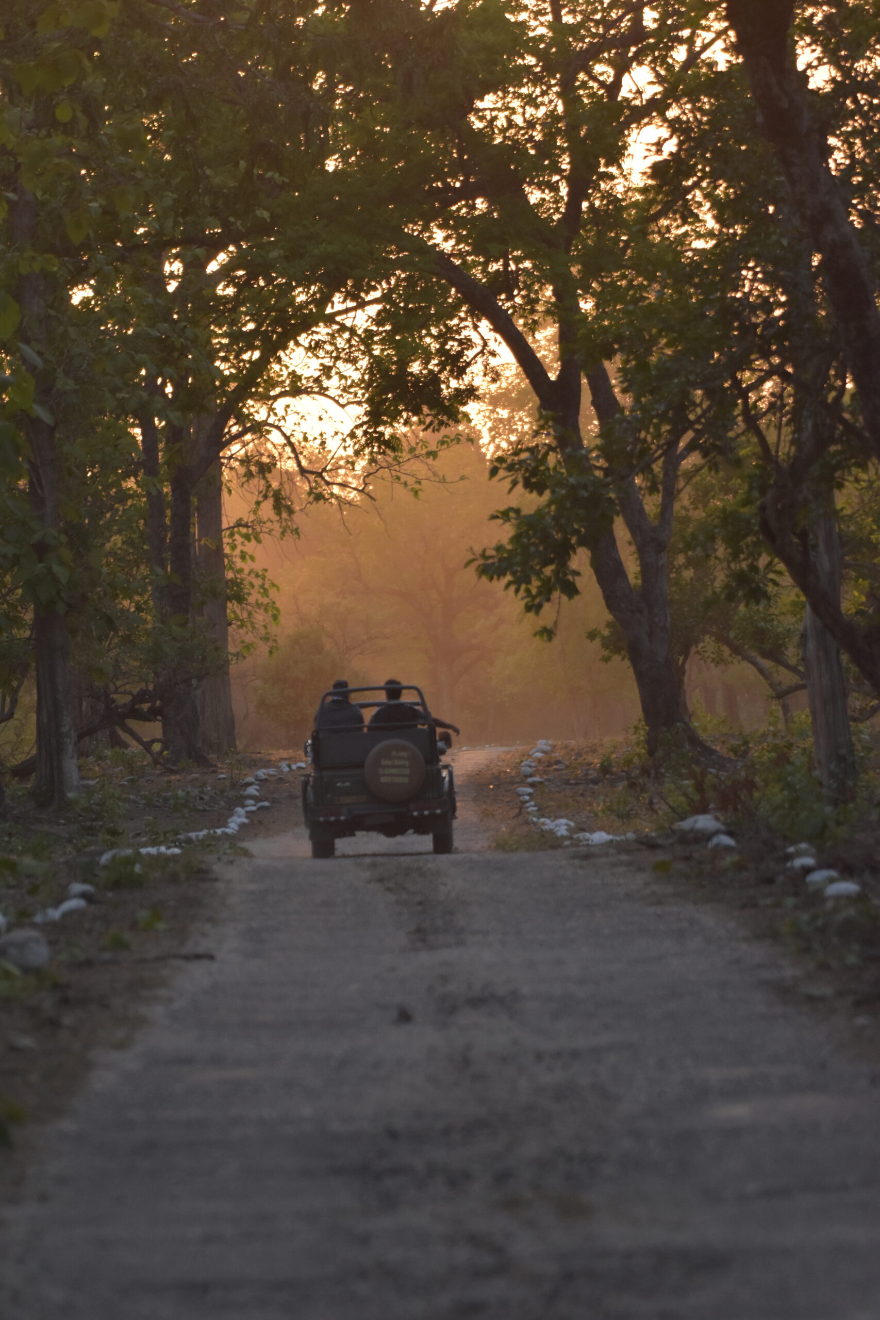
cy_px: 660
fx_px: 12097
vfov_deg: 6.2
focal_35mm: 330
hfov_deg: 4.2
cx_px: 440
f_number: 5.6
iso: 1000
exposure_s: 1/1000
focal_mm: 220
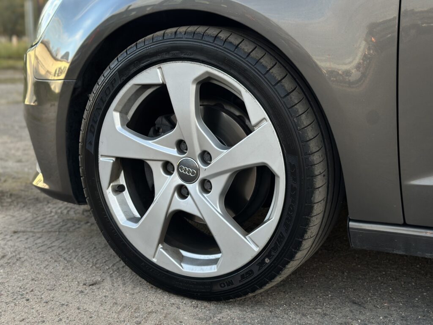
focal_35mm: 48
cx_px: 216
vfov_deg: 30.3
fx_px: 600
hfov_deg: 39.7
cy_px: 162
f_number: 1.78
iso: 64
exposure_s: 1/142
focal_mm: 6.86
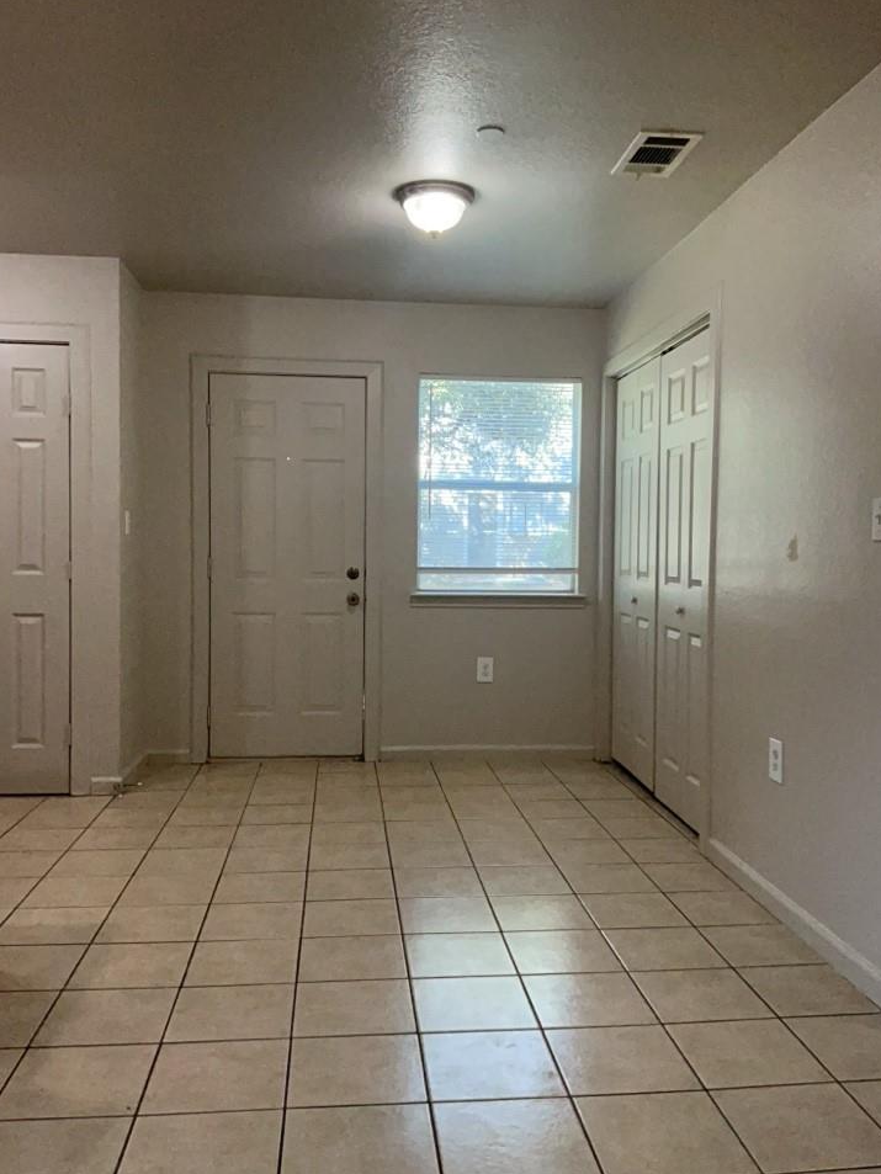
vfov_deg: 61.7
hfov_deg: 48.2
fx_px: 984
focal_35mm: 29
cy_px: 585
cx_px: 444
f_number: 1.8
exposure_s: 1/100
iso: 250
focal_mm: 3
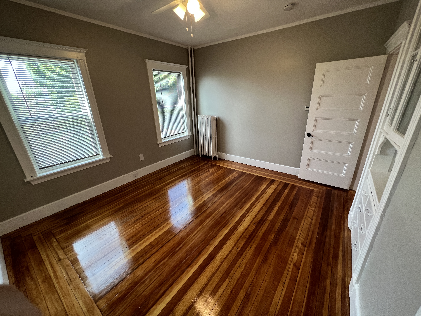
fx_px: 158
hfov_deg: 106.2
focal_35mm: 13
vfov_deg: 89.9
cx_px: 210
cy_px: 158
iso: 125
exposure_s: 1/120
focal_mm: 1.57
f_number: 1.8
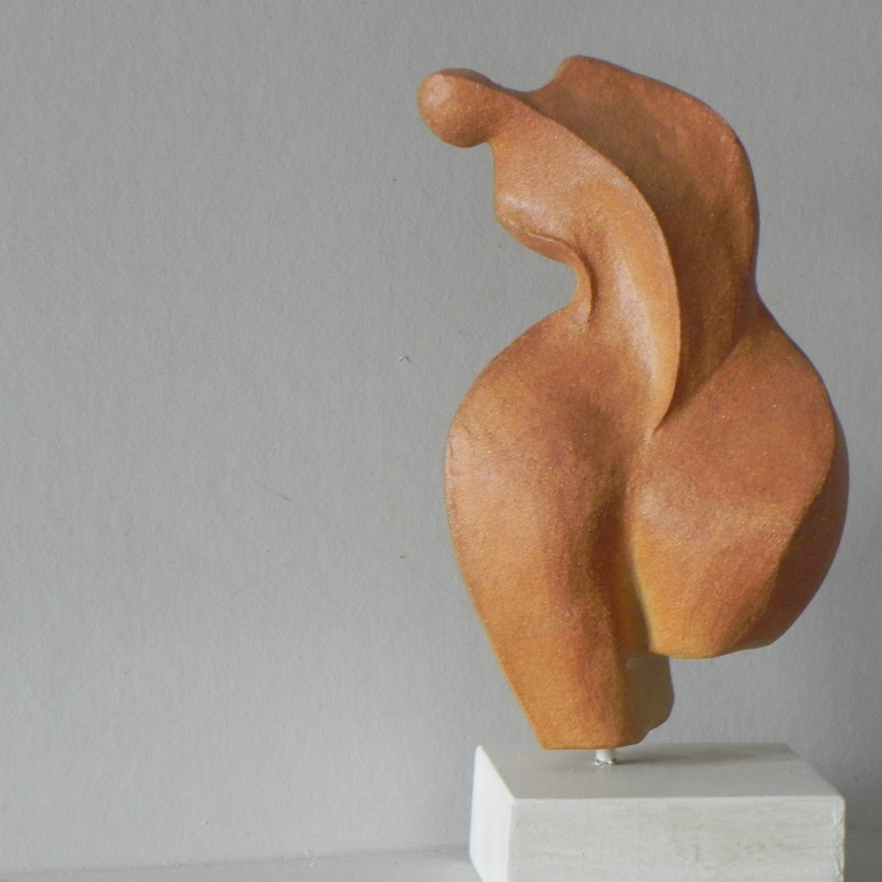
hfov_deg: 14.1
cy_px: 441
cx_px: 539
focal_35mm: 124
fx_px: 3575
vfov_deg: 14.1
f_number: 4
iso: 400
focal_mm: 18.8
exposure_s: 1/14.7
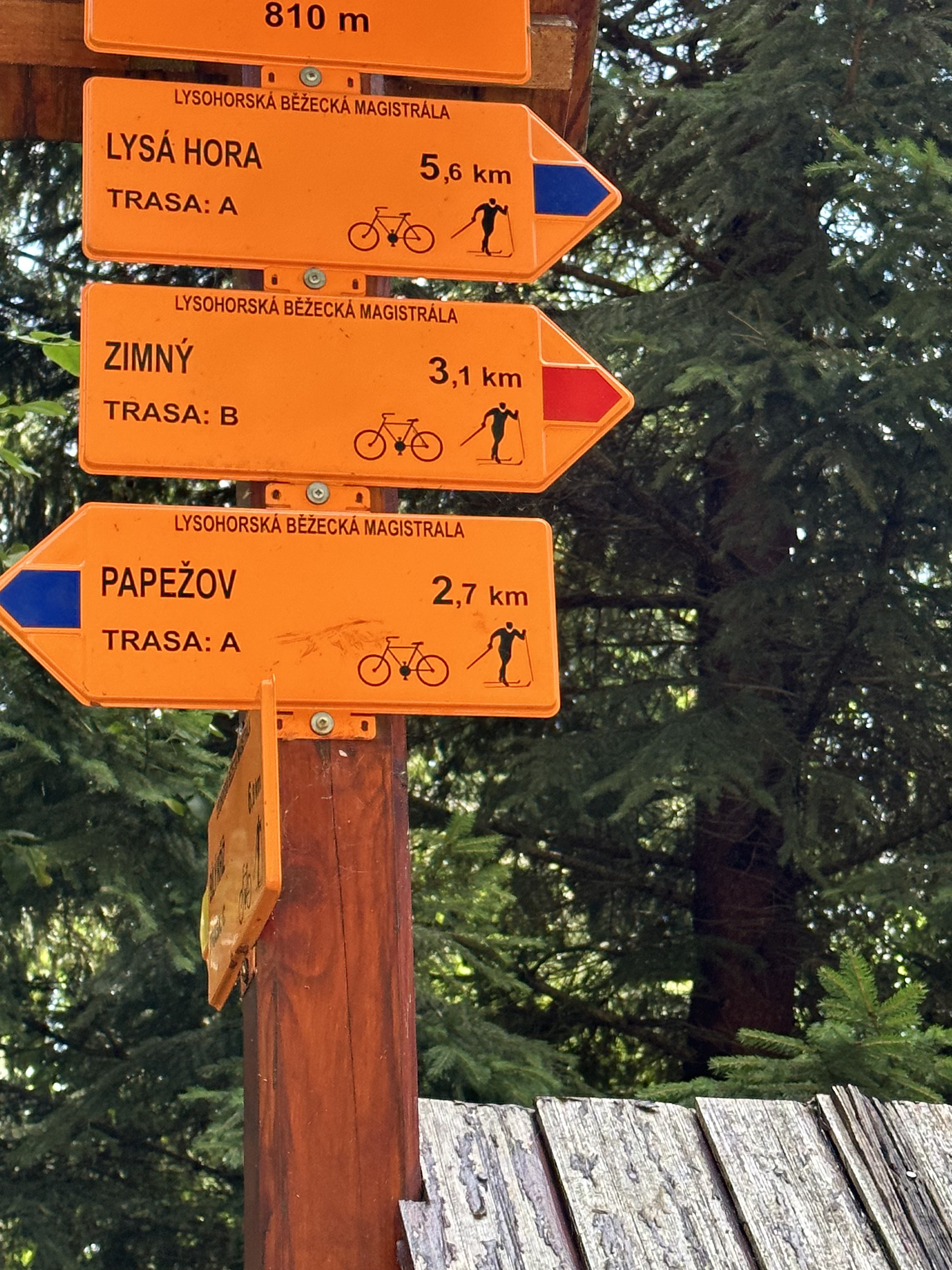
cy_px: 490
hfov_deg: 17.4
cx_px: 431
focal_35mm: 85
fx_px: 3117
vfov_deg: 23.0
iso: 64
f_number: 1.78
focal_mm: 6.86
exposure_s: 1/276
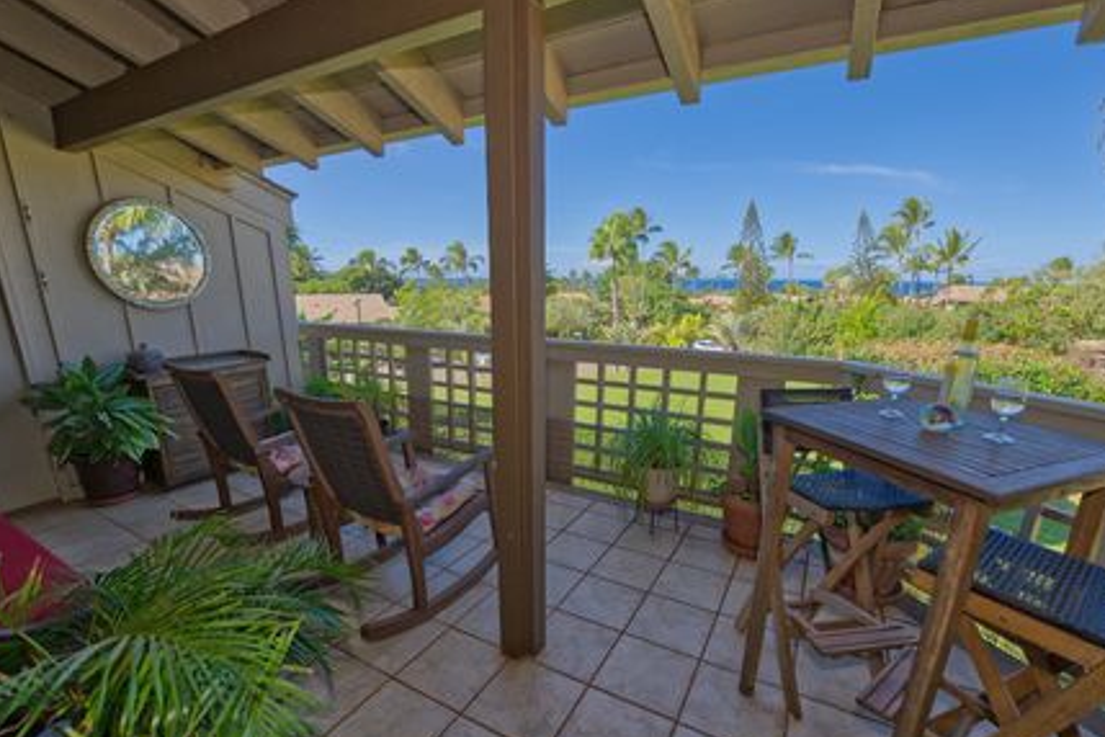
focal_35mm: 14
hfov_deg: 103.8
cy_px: 379
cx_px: 613
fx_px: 430
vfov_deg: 81.2
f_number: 2.8
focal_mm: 12
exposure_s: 1/1000
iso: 100
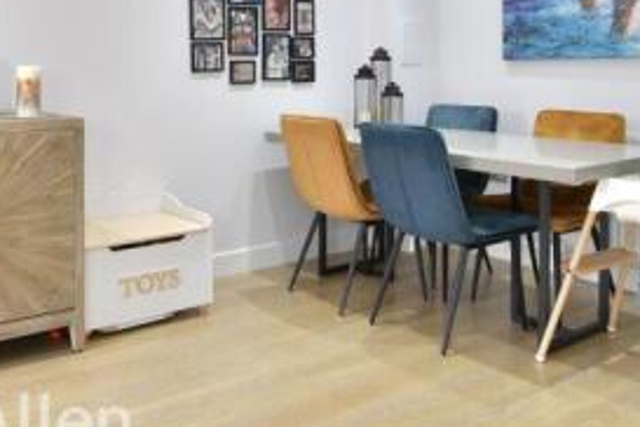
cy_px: 69
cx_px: 139
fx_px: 640
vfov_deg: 35.4
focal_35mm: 36
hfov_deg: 50.3
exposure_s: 1.6
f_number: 8
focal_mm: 10
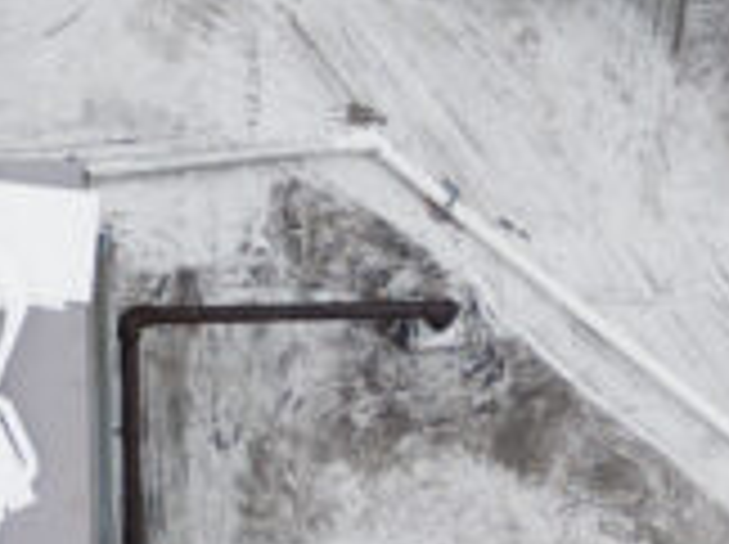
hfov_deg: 13.0
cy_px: 746
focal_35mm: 152
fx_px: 3196
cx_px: 243
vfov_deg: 9.5
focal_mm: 4.5
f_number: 2.8
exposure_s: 1/100
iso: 100
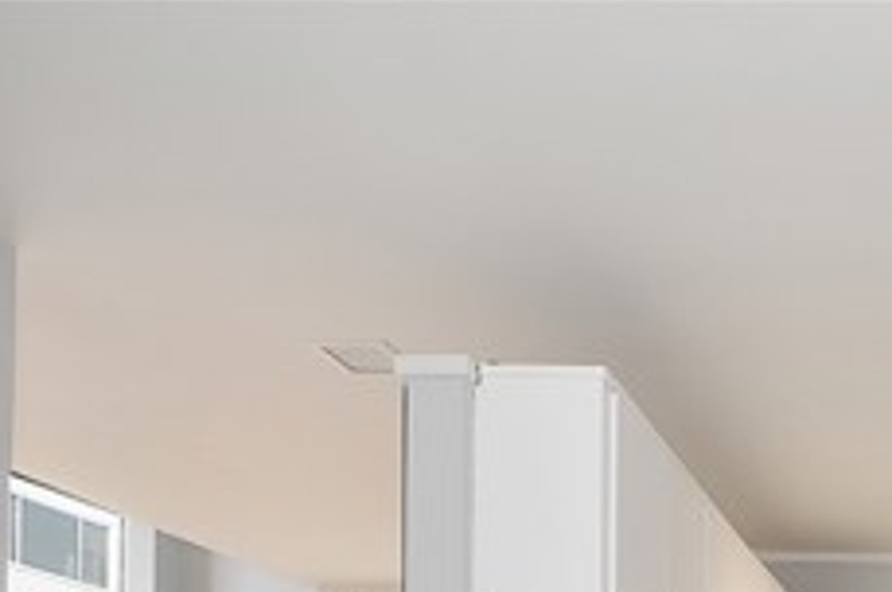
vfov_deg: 25.8
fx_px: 1039
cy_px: 824
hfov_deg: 35.6
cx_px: 1091
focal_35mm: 42
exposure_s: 1/13
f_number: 8
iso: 320
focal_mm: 10
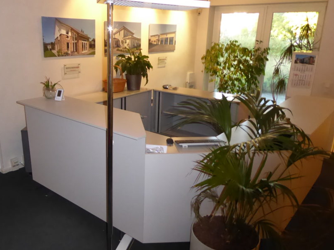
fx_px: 309
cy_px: 136
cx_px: 132
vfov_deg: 44.1
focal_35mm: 32
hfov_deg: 56.3
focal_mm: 4.3
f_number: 3.3
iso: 800
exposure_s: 1/60
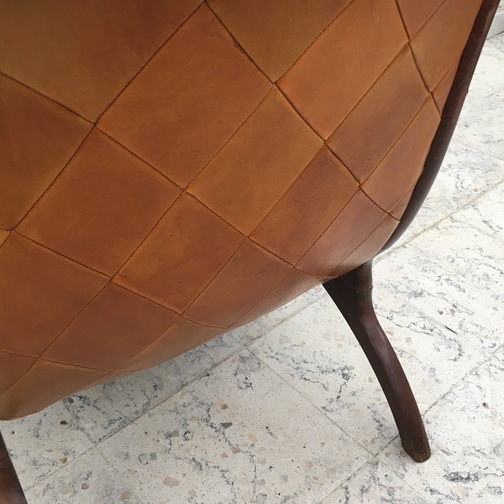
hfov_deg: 40.9
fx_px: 675
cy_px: 165
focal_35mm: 41
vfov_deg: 40.4
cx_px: 246
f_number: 2.2
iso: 40
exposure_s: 1/33
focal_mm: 4.15
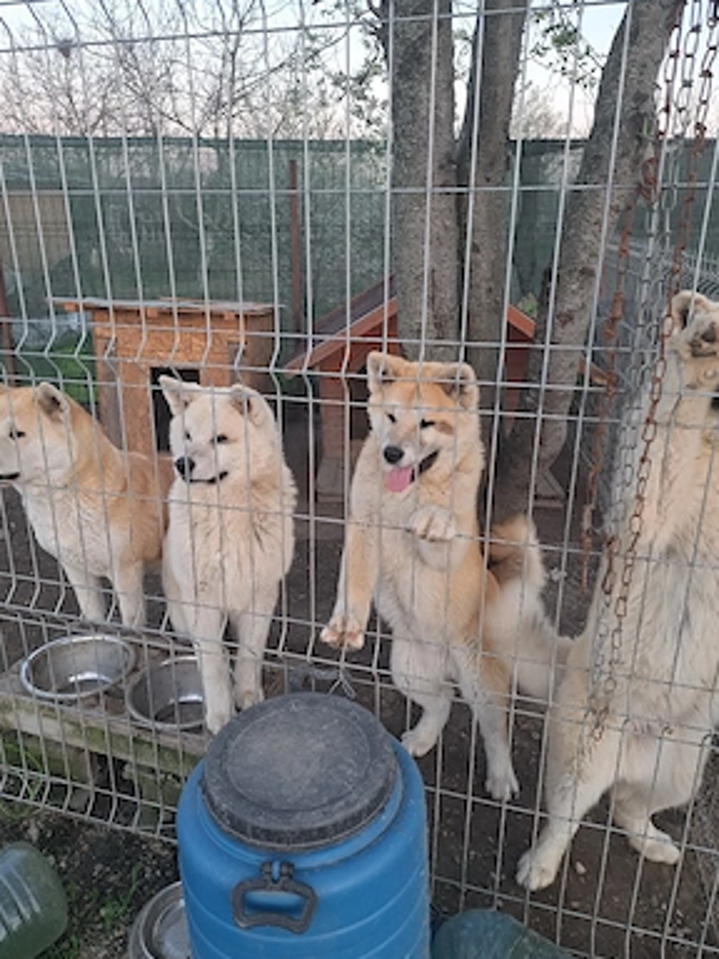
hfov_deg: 54.9
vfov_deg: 69.4
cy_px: 472
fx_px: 692
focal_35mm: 25
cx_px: 347
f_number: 1.8
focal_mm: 5.23
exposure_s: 1/50
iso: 64
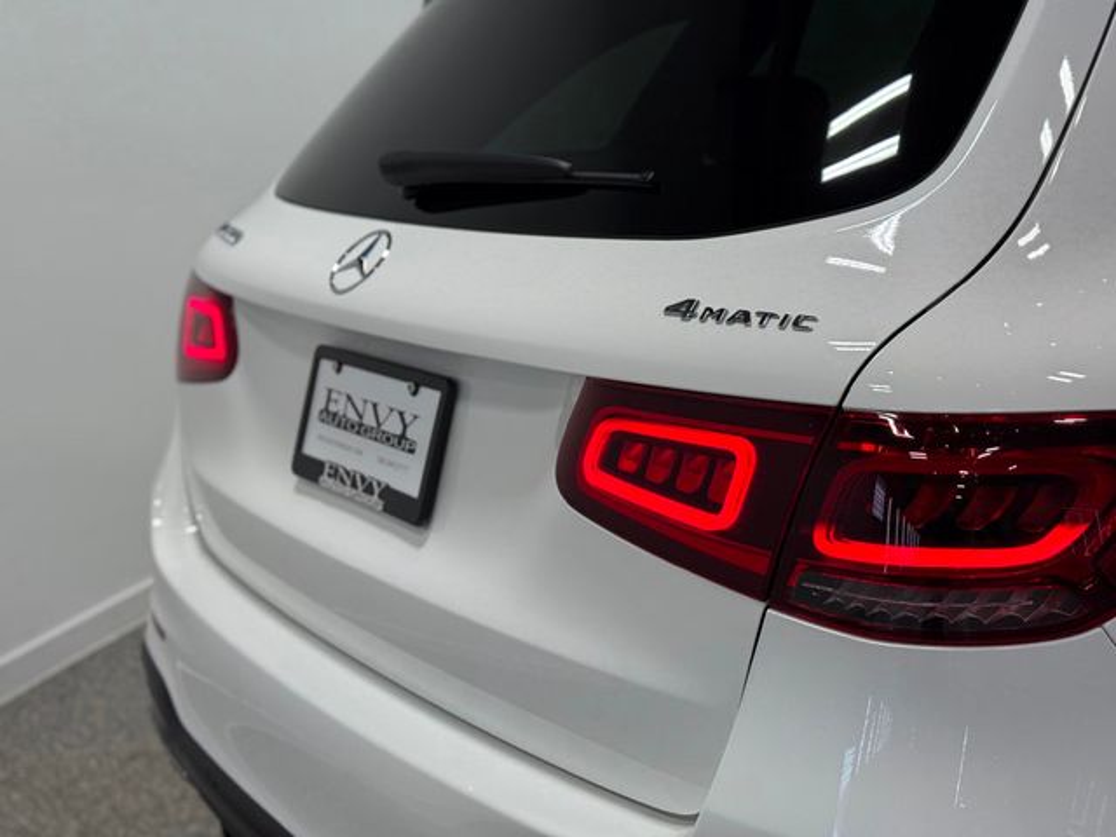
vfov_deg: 30.3
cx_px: 558
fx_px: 1547
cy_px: 418
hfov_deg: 39.7
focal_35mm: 48
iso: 64
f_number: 1.78
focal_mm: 6.76
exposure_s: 1/583
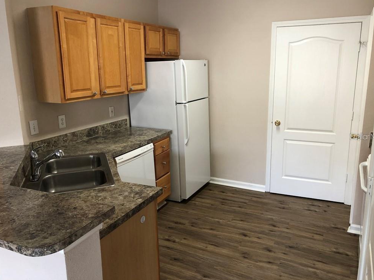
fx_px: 313
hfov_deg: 61.6
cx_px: 192
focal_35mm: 29
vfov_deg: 48.2
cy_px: 136
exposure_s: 1/30
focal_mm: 4
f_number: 1.8
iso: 32
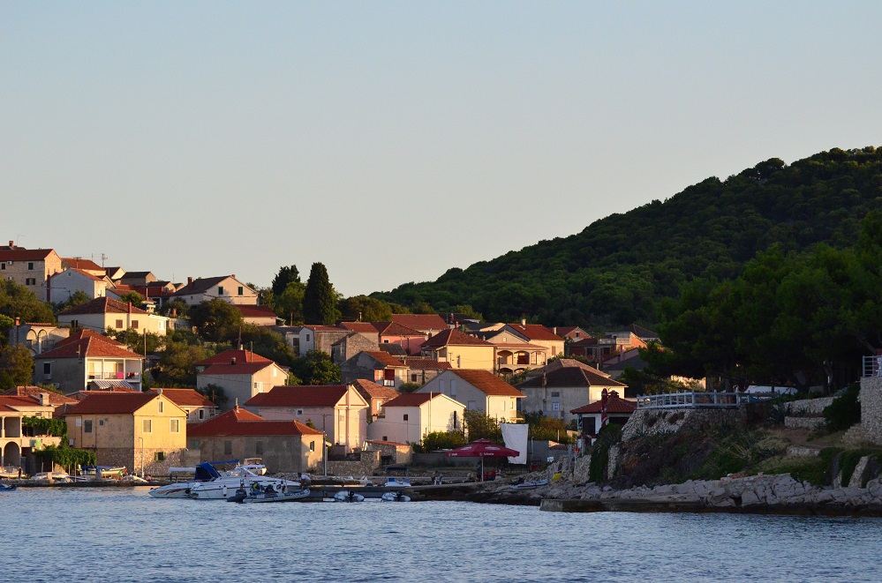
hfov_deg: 12.3
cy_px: 292
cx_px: 441
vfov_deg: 8.1
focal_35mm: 168
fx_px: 4106
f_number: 5.6
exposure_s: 1/4000
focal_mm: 112
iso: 2000
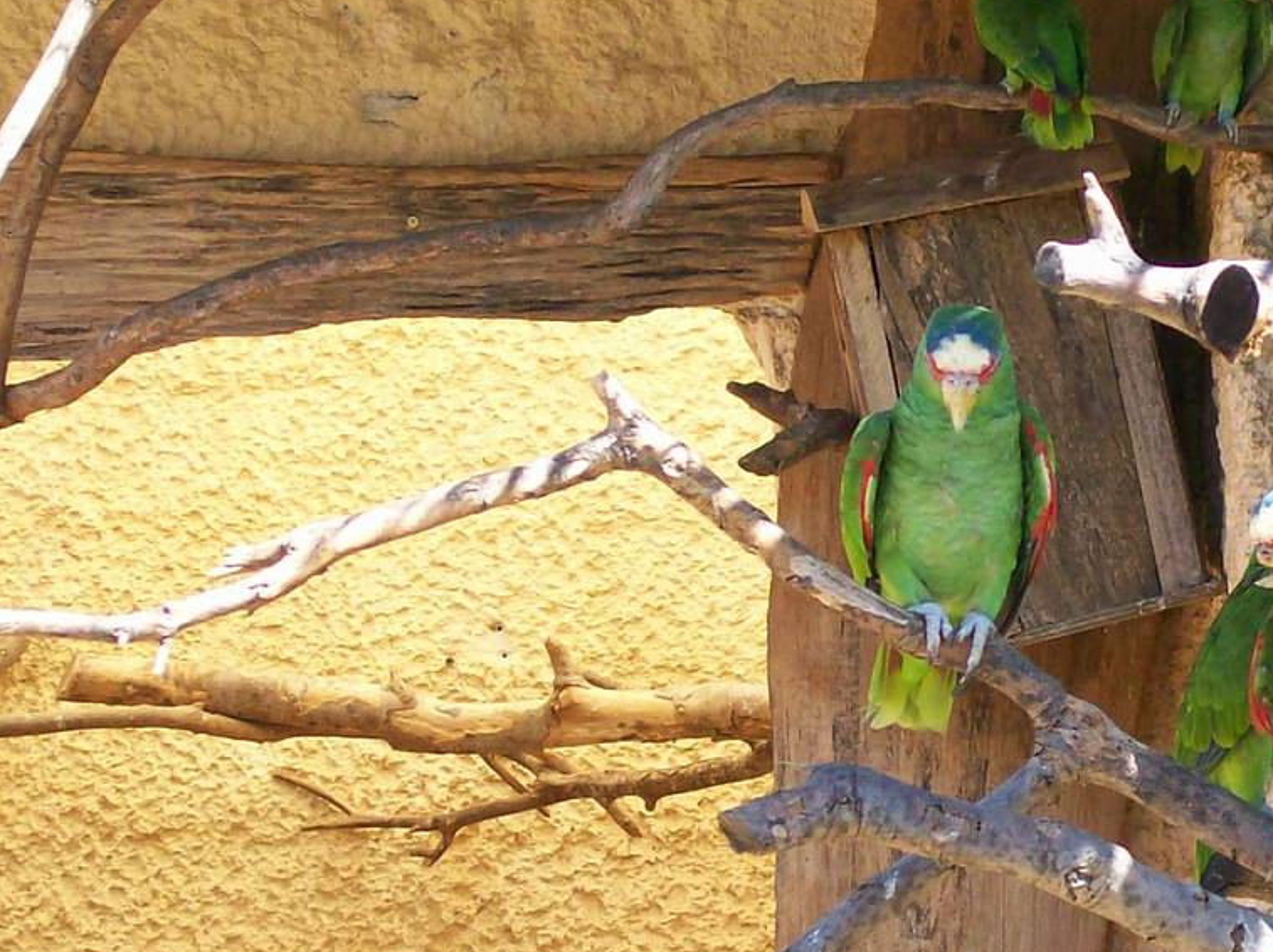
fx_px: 6759
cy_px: 580
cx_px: 1209
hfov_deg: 10.7
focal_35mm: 184
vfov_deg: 8.1
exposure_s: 1/114
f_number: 4.3
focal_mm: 14.3
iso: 80
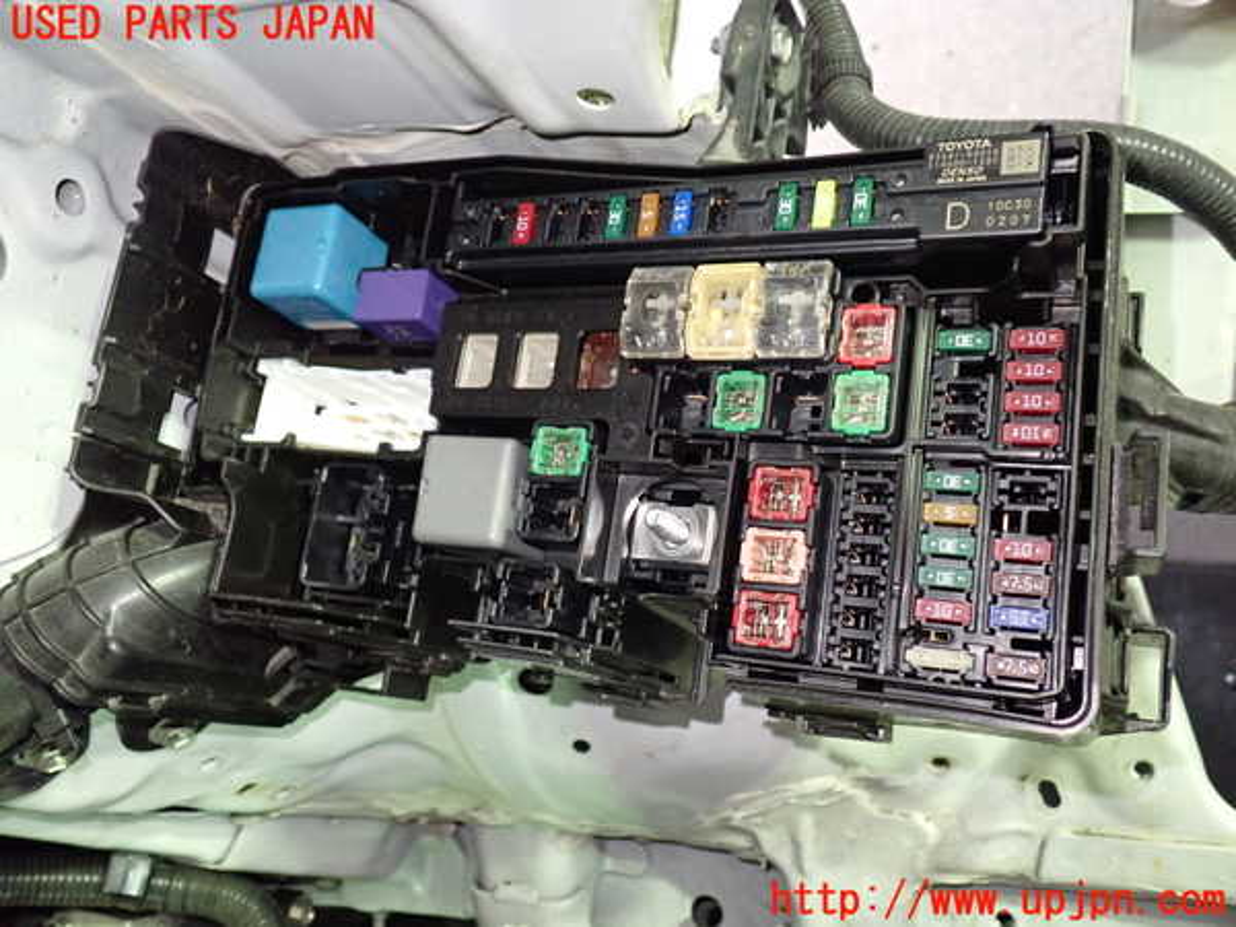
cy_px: 464
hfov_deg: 60.0
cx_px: 618
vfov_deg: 46.8
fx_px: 1071
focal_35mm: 30
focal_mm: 5.4
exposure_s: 1/30
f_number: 2.3
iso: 800
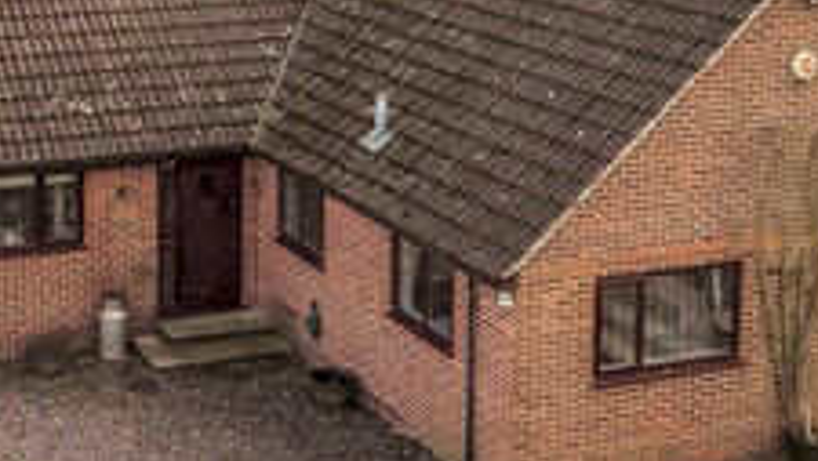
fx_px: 1324
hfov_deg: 31.9
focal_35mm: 61
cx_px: 18
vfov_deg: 18.2
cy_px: -165
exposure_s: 1/250
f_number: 8
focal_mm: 9
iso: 200
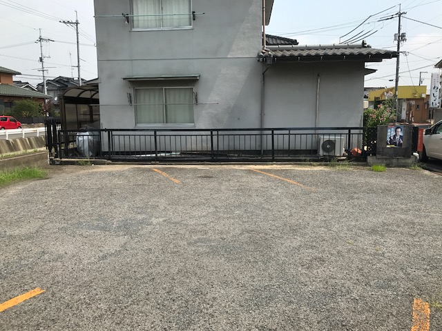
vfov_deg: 49.7
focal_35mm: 28
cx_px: 221
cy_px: 166
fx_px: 358
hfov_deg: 63.4
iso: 20
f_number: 1.8
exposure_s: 1/2283
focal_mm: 3.99
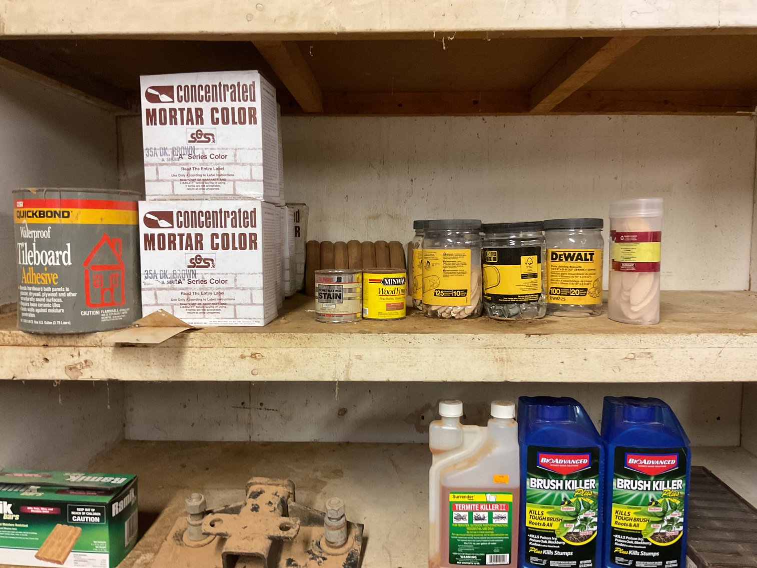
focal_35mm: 29
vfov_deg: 48.2
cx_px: 378
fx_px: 634
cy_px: 284
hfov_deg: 61.7
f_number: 1.8
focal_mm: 3
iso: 250
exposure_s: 1/60
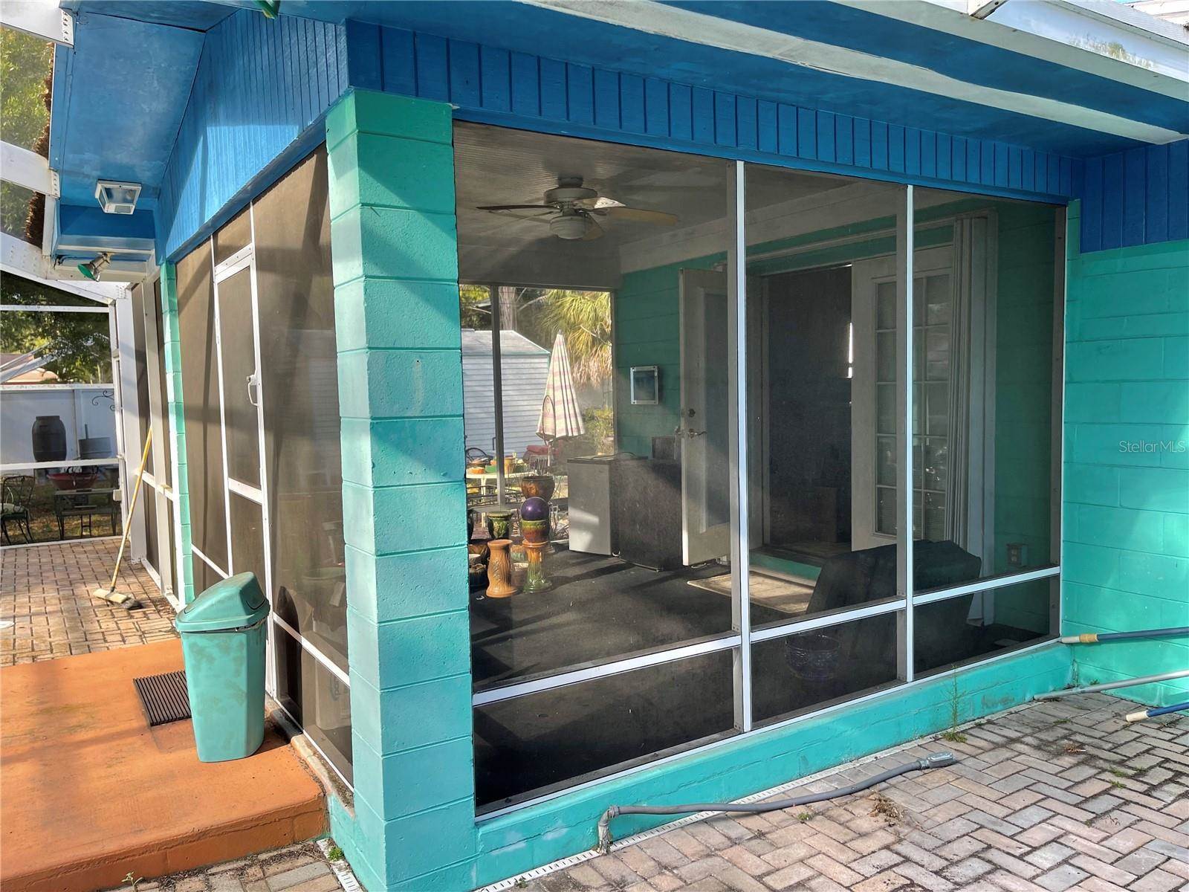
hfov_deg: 67.3
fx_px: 893
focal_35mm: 26
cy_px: 446
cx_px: 594
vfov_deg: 53.1
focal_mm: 5.1
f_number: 1.6
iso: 32
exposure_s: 1/218
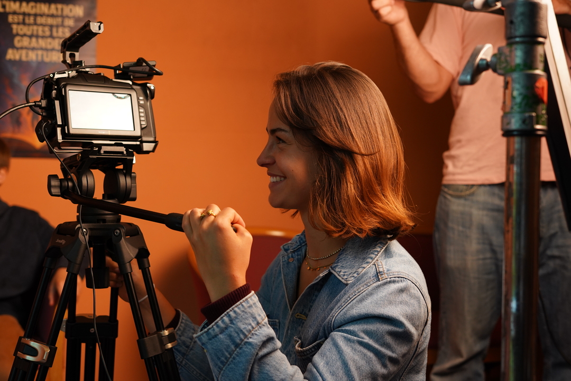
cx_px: 286
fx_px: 793
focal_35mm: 50
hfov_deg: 39.6
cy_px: 190
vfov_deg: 27.0
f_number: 4
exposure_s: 1/160
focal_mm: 50
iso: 1600
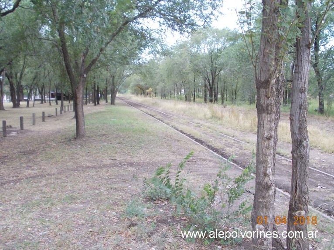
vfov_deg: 37.7
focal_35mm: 38
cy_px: 125
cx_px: 167
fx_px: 367
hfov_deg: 49.0
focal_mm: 5.3
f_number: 3.1
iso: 200
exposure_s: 1/25
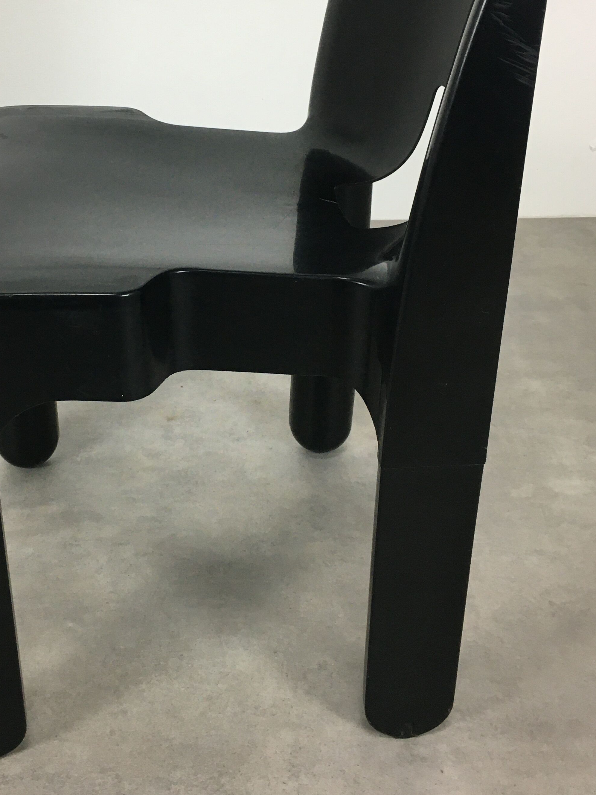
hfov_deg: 32.7
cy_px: 306
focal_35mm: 44
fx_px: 1010
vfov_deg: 42.7
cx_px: 210
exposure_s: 1/33
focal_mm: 4.15
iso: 50
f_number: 2.2
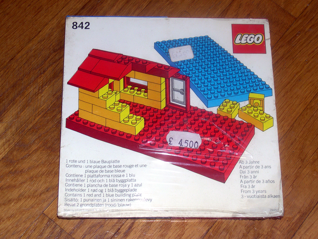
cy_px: 120
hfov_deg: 25.3
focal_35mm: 77
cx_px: 159
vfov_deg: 19.1
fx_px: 707
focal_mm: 16.3
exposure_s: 1/60
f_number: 4
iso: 100
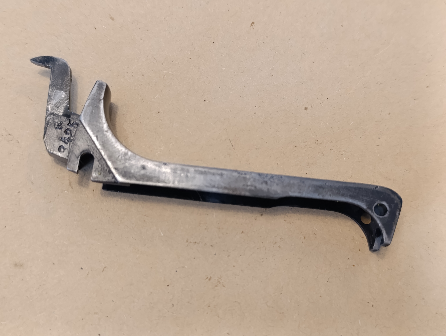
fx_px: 594
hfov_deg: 41.2
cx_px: 223
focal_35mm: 46
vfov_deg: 31.6
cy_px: 168
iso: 800
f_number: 1.6
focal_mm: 6.14
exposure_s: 1/99.9
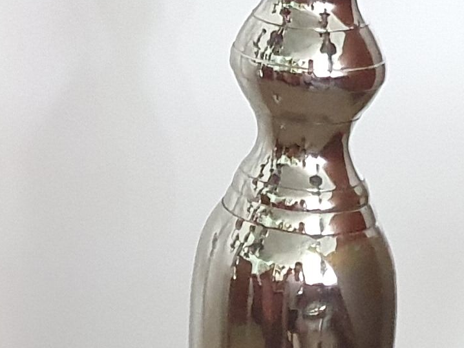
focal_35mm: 146
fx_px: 1958
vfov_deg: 9.9
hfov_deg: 12.5
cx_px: -318
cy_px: -179
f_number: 1.5
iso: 640
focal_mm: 4.32
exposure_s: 1/20
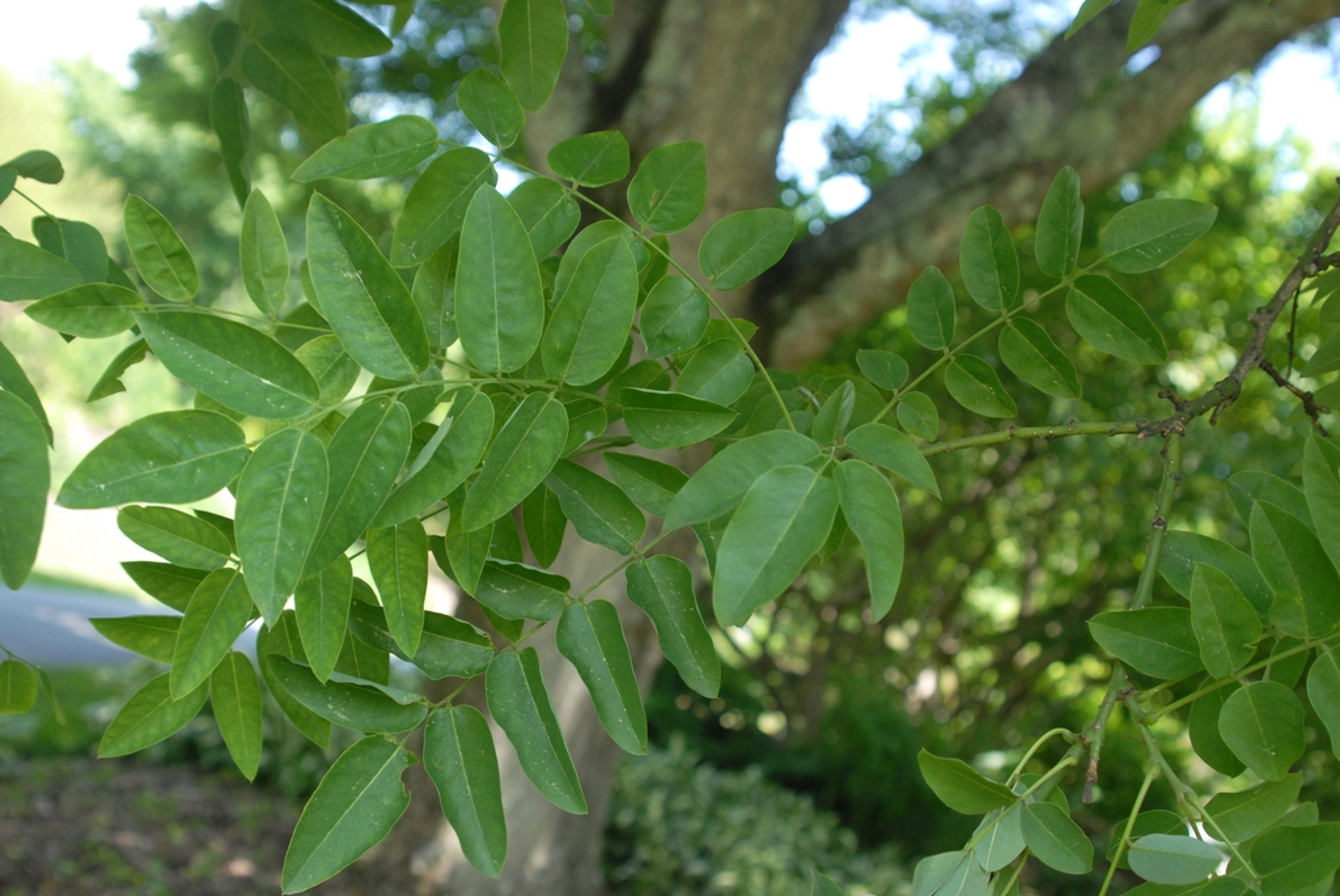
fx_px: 1565
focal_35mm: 42
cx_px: 670
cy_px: 448
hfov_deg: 46.4
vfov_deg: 32.0
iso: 400
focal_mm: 28
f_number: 5.6
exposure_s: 1/125
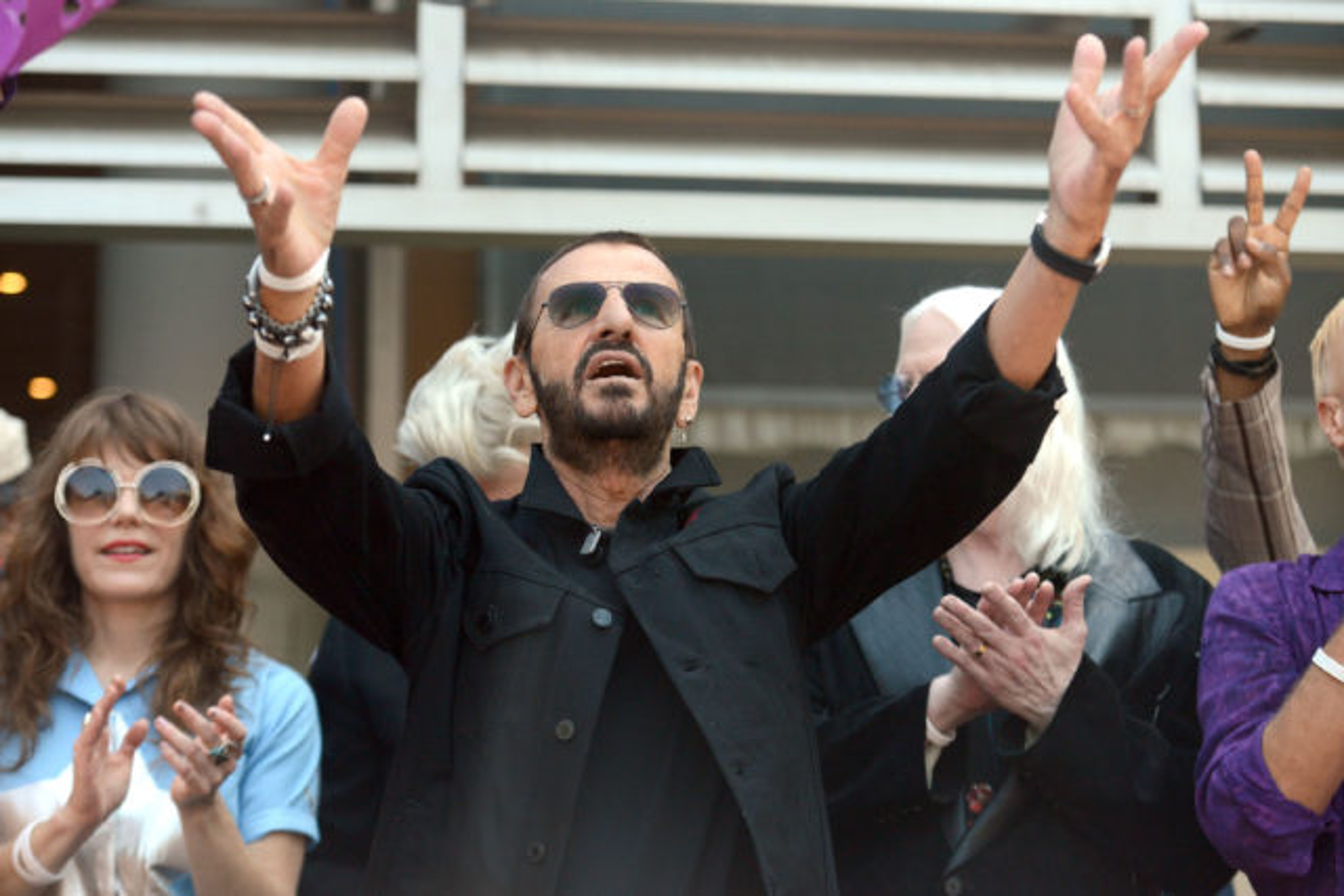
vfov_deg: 15.2
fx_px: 3361
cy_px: 448
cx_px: 672
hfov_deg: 22.6
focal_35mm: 90
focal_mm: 90
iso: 2000
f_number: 5
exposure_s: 1/4000
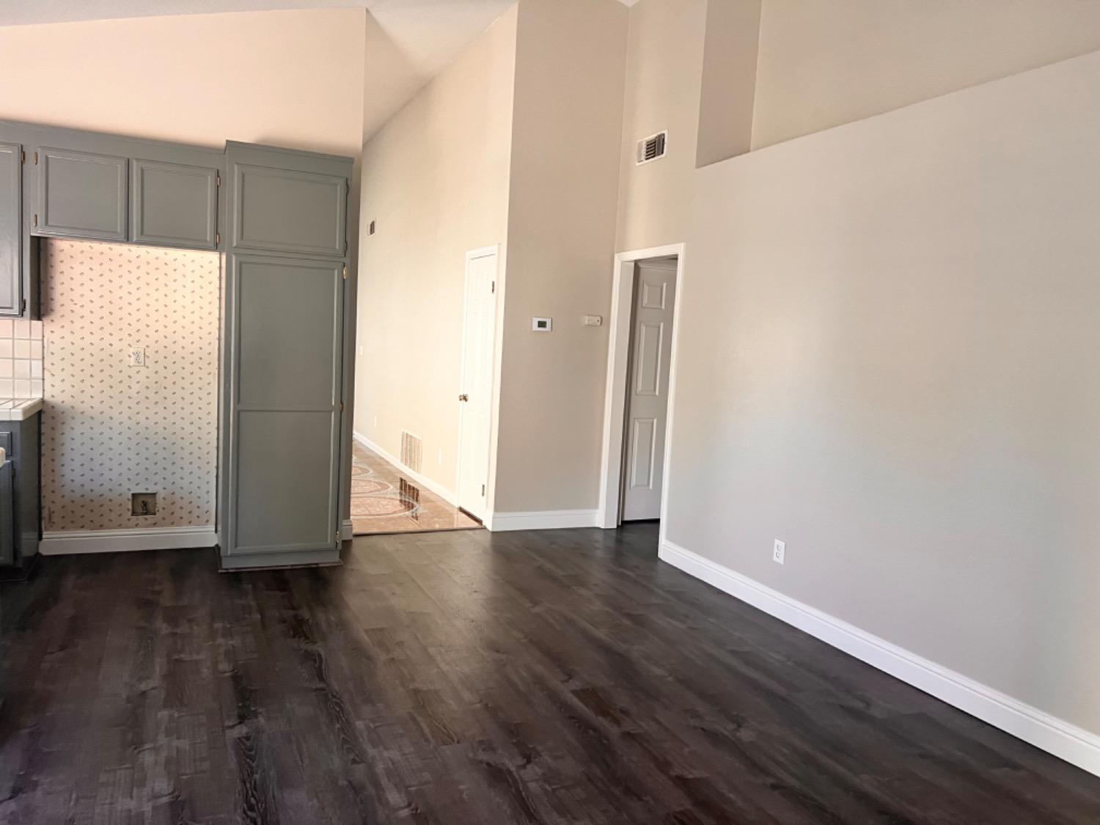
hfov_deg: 67.3
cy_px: 412
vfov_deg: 53.1
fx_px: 826
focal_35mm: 26
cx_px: 550
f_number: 1.5
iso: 125
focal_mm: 5.7
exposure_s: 1/85
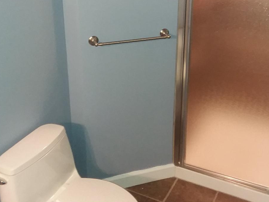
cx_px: 148
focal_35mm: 46
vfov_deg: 31.1
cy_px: 57
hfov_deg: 41.2
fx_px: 357
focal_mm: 2.47
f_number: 1.9
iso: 160
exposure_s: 1/15
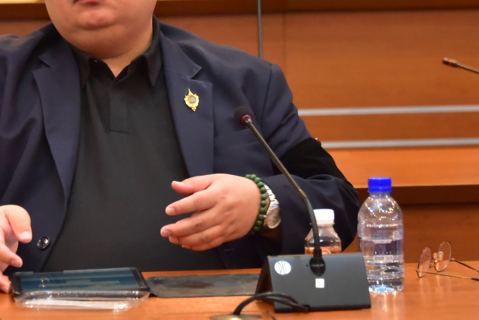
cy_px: 8
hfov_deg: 9.2
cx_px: 120
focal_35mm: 224
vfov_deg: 6.1
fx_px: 2981
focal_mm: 105
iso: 8000
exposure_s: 1/125
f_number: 5.6
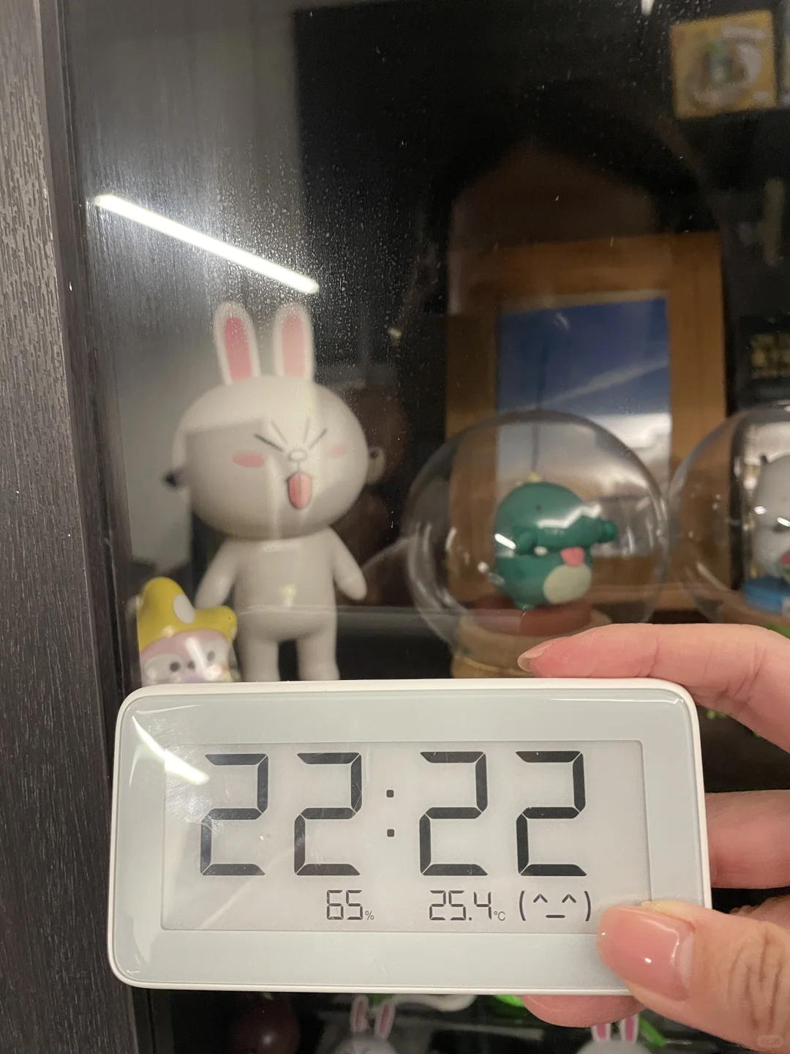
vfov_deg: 67.3
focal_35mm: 26
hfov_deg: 53.1
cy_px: 527
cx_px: 395
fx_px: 791
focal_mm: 4.2
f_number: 1.6
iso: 320
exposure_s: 1/50
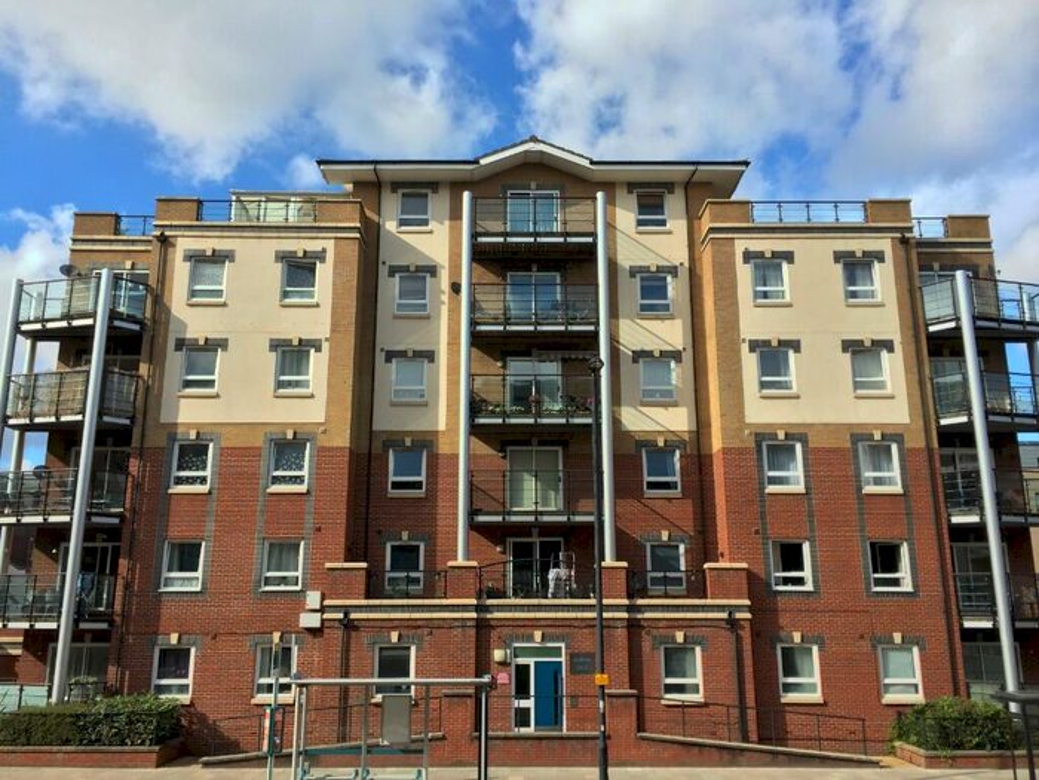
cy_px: 390
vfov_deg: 48.2
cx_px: 520
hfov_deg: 61.7
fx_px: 870
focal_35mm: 29
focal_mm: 4.15
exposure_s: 1/1522
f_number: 2.2
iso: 32
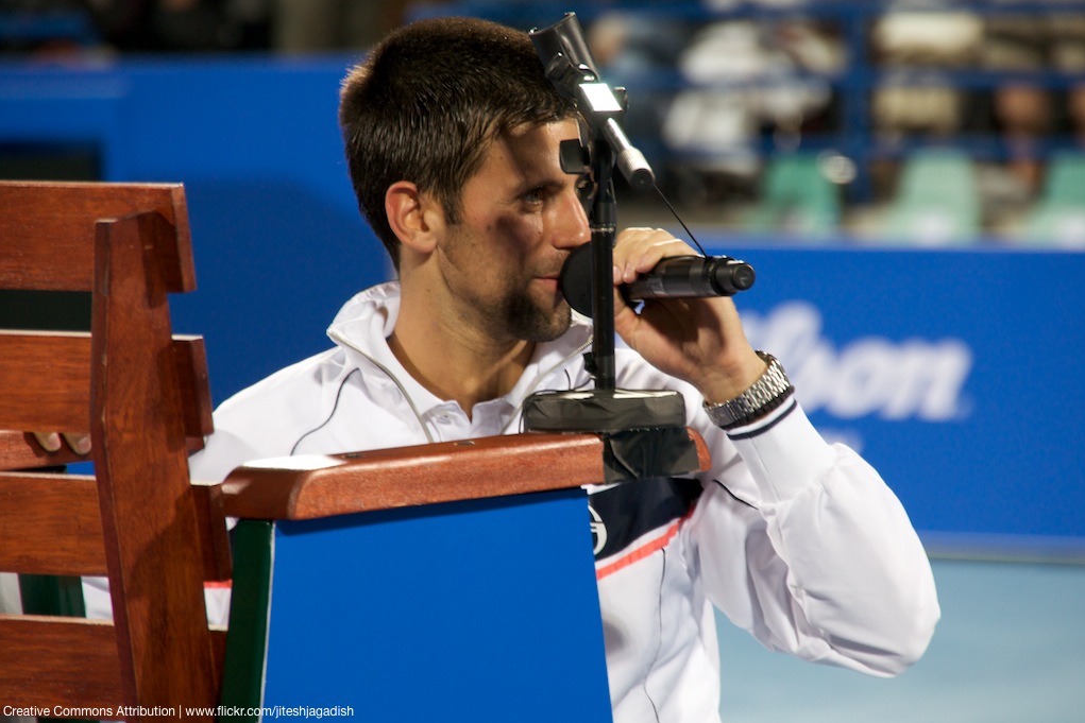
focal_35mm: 301
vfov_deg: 4.6
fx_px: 9072
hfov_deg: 6.8
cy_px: 362
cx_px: 543
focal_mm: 200
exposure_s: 1/60
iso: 400
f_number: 6.3
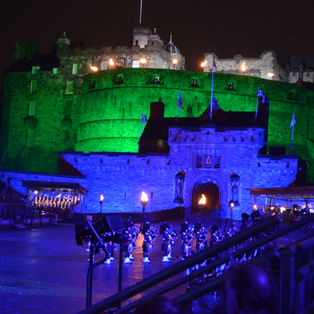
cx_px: 153
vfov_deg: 25.5
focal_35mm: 68
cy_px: 157
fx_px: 694
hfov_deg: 25.5
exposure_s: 1/20
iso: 1600
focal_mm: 35
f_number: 4
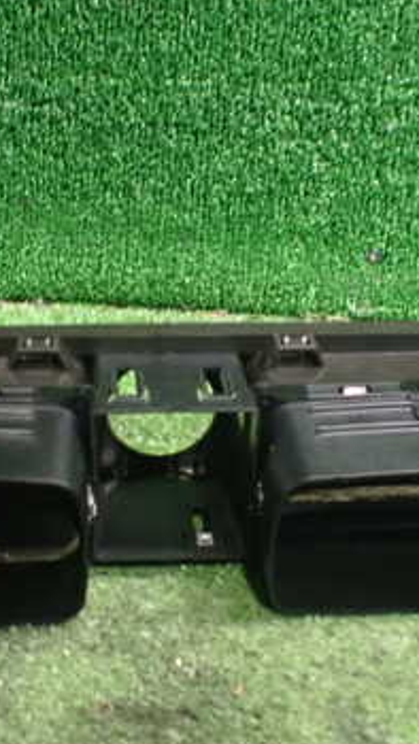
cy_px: 387
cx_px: 170
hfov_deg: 21.4
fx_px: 1106
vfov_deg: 37.2
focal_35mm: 56
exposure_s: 1/30
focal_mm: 5.4
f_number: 2.3
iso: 1250
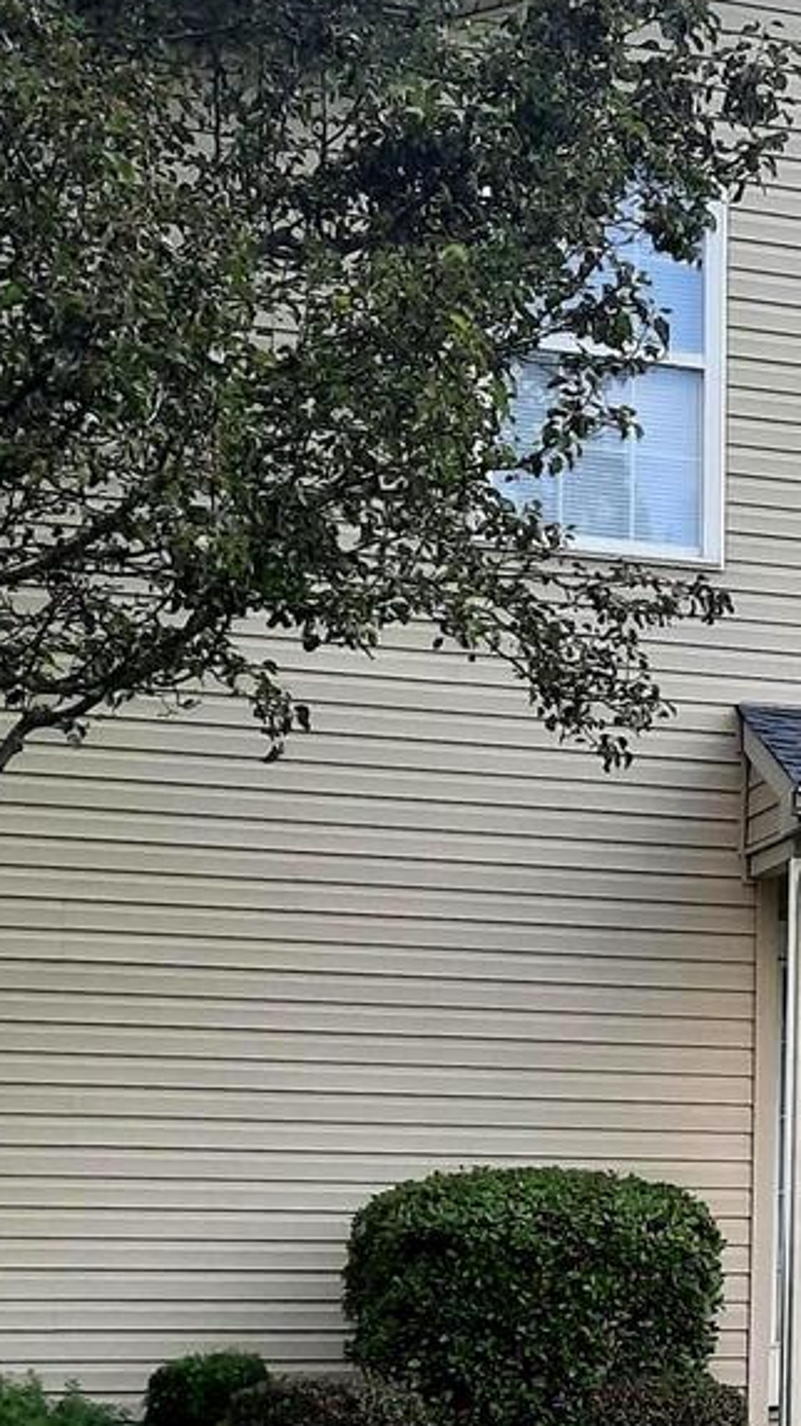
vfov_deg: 28.1
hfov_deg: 15.0
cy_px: 1239
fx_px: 2758
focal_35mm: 73
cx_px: 1279
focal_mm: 4.6
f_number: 2
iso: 32
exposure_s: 1/475
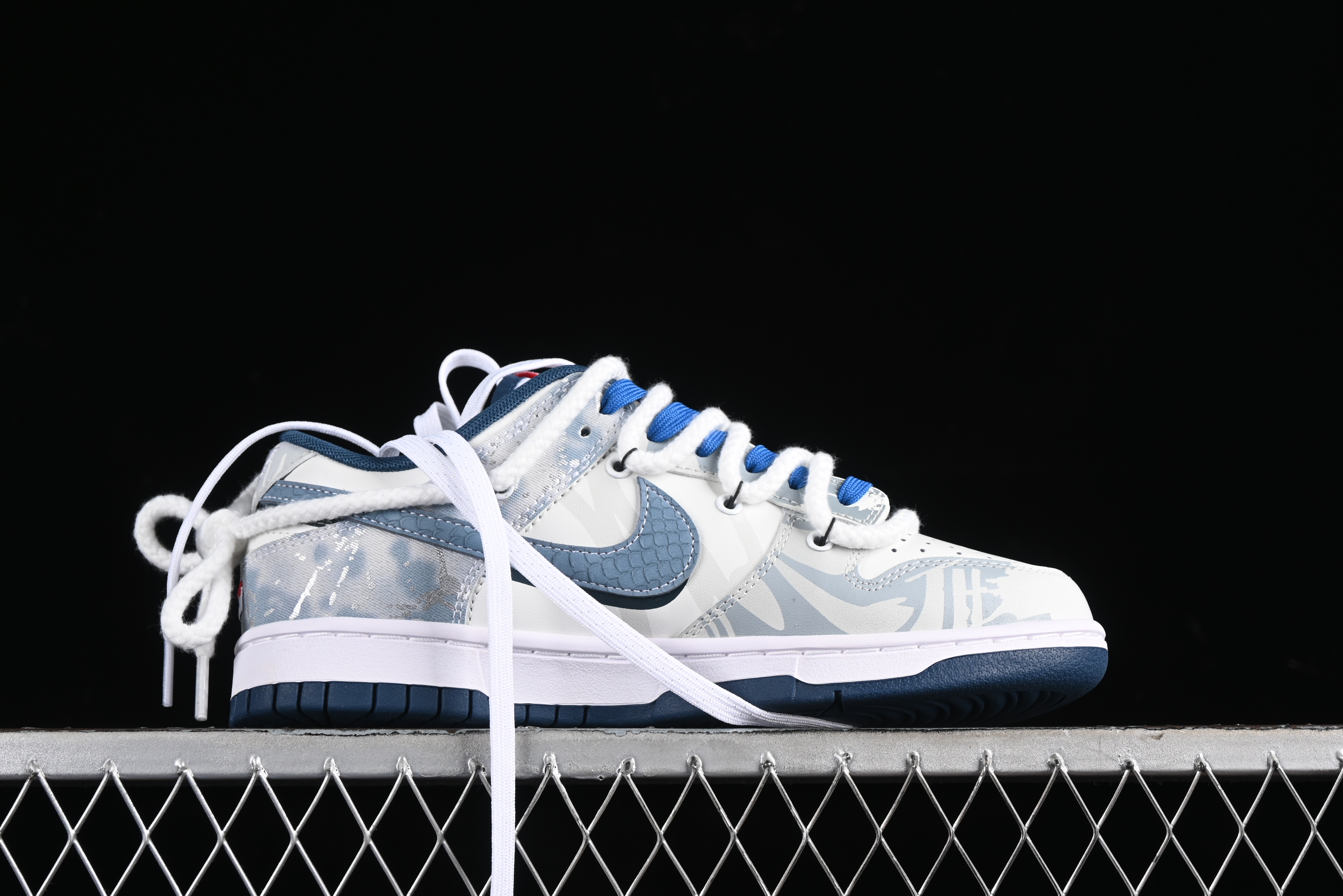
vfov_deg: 18.2
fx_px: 2798
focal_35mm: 75
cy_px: 448
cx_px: 672
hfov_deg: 27.0
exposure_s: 1/125
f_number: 7.1
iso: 125
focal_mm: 50
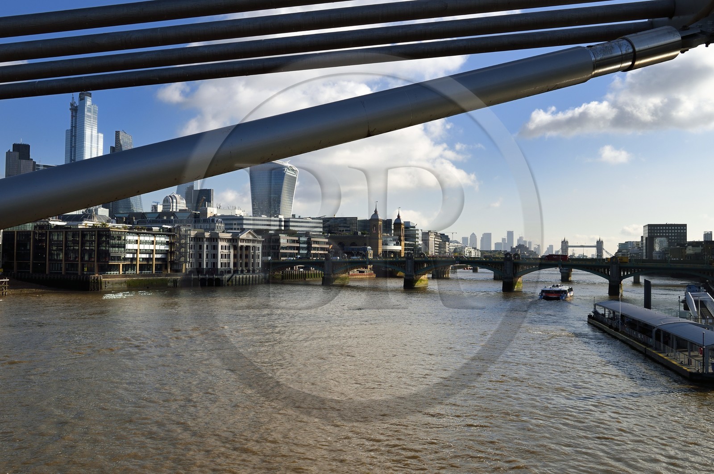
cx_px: 357
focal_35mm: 32
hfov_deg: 58.8
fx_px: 634
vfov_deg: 41.0
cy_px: 237
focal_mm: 32
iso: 200
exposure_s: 1/250
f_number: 18
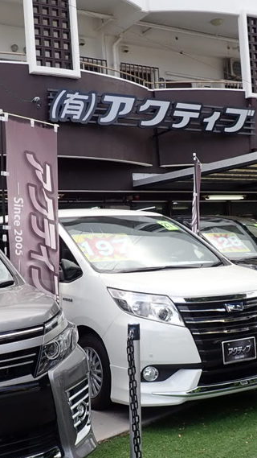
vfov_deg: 42.0
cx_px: 101
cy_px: 258
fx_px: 594
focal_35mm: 49
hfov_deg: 24.4
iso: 100
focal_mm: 4.5
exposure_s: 1/500
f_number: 2.8
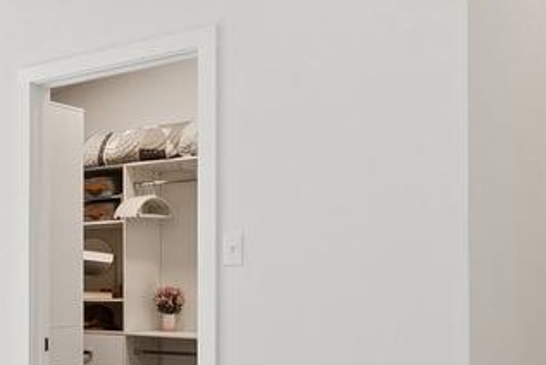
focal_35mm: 59
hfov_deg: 27.1
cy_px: 295
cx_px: -203
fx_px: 896
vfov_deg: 22.7
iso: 640
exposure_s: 1/80
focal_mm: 13
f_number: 7.1
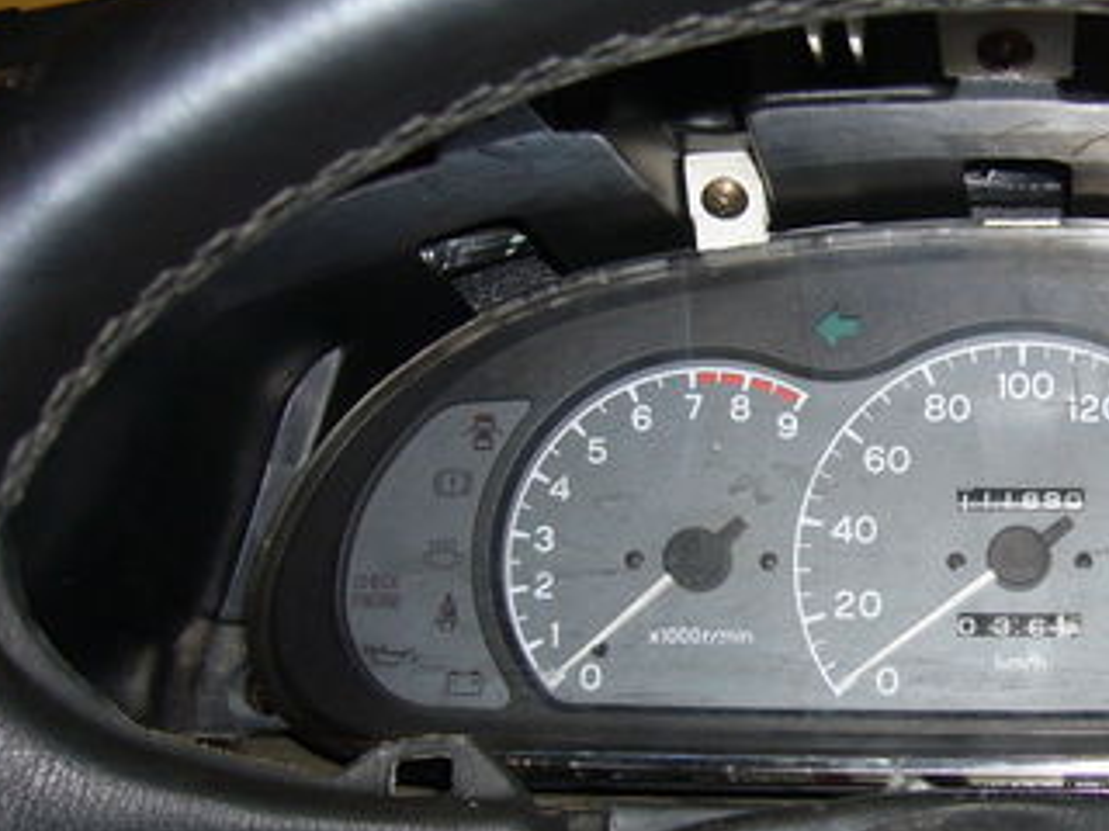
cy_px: 422
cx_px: 1005
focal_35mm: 70
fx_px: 2243
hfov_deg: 26.8
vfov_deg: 21.0
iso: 80
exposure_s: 1/60
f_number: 2.8
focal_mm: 5.8
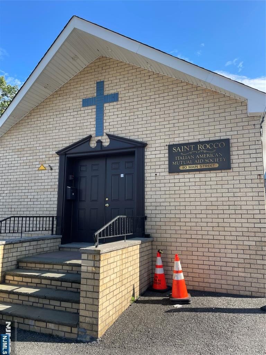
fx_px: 266
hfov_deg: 53.1
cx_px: 133
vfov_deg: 67.3
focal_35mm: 26
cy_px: 178
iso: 32
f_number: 1.6
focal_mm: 4.2
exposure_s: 1/1247
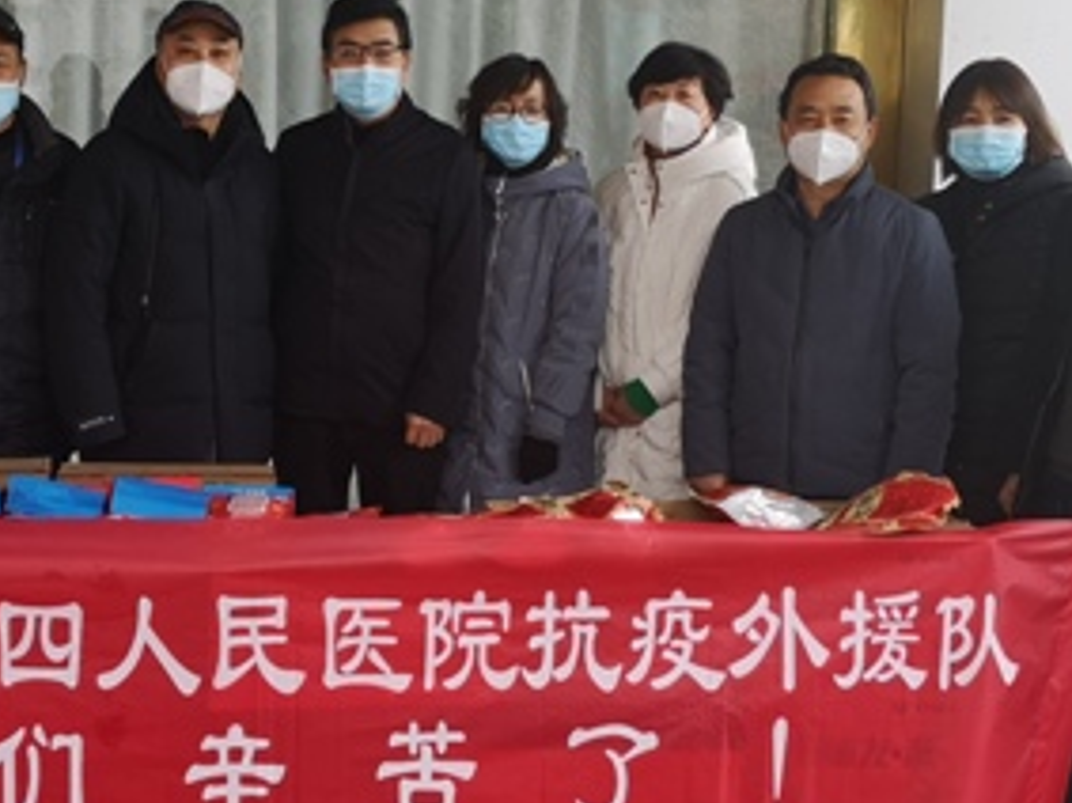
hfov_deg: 31.6
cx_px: 417
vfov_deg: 23.9
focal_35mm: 61
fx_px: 1888
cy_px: 288
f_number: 1.8
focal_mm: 5.58
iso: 80
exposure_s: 1/100
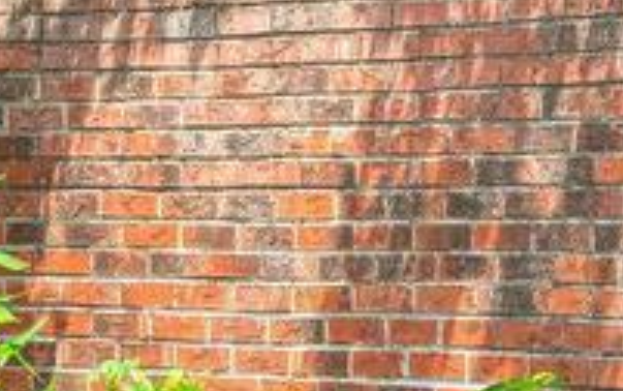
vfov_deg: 5.2
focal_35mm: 255
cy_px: 270
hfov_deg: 8.2
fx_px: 4333
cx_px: 601
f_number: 8
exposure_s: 1/1000
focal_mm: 35
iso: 1250
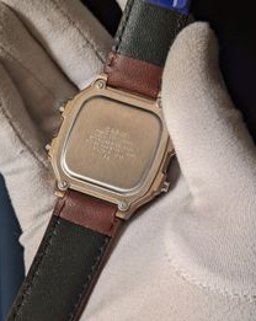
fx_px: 683
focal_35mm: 72
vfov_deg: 26.4
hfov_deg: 21.2
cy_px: 167
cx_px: 119
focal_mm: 6.81
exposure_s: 1/150
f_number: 1.85
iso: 47
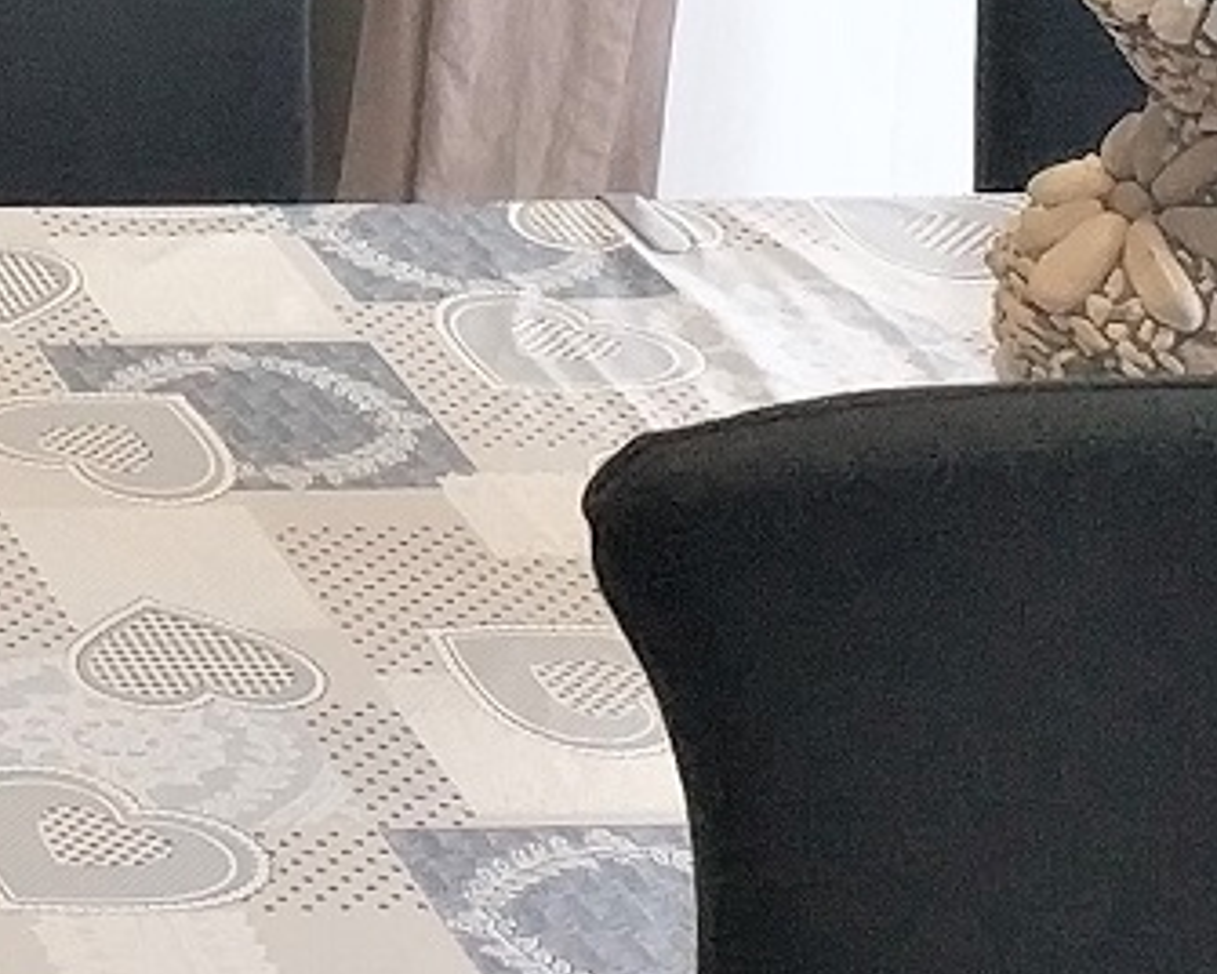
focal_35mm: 179
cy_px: -1029
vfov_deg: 8.2
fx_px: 6447
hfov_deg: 9.9
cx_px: -1377
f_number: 2
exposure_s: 1/25
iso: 178
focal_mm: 4.5
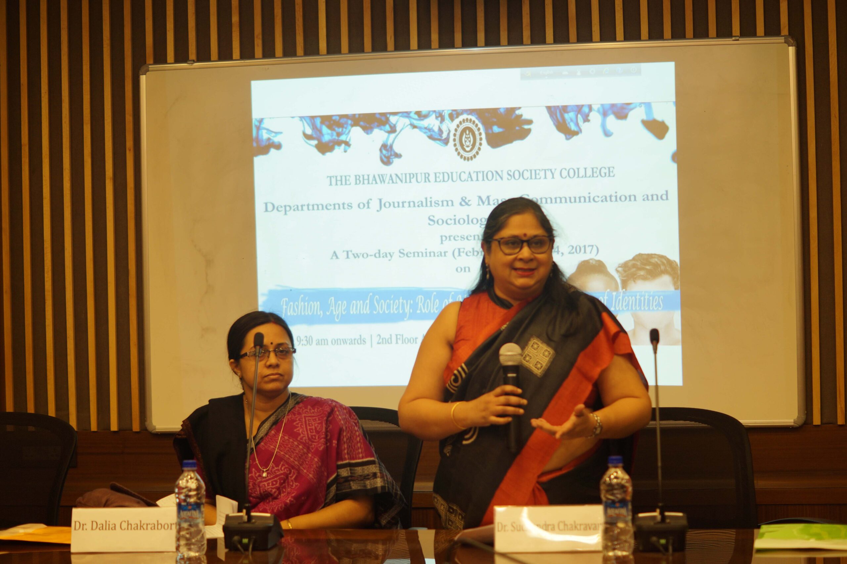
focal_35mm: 75
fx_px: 1764
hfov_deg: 27.0
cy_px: 282
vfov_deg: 18.2
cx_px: 424
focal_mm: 50
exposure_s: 1/80
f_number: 1.8
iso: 125
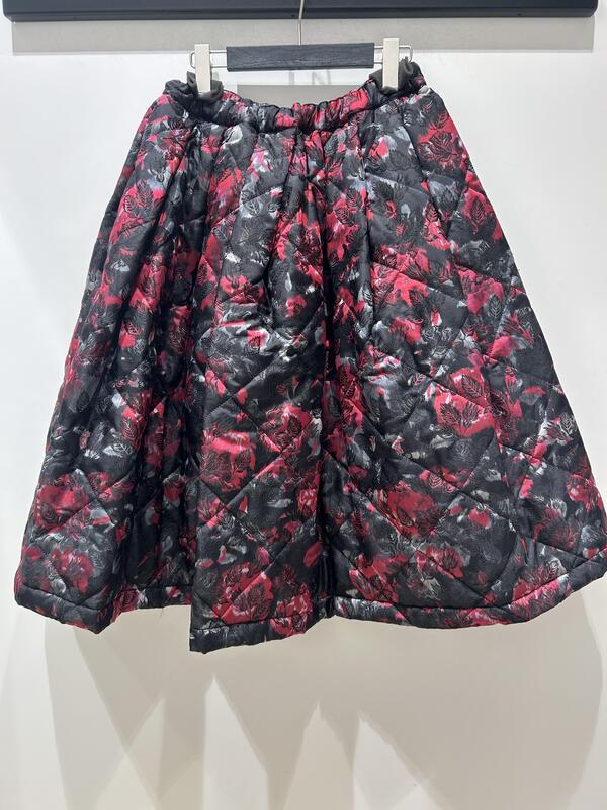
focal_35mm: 26
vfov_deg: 67.3
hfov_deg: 53.1
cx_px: 304
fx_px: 608
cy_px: 405
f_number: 1.5
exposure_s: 1/60
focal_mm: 5.7
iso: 80
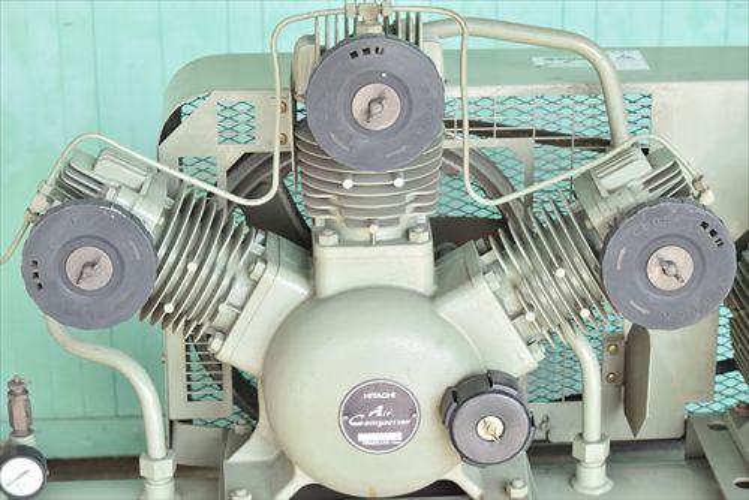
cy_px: 250
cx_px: 374
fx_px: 1717
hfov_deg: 24.6
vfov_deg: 16.6
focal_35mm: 82
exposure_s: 1/500
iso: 1250
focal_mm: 55
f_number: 6.3
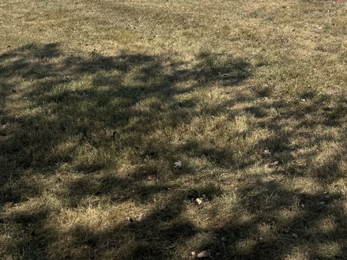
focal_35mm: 56
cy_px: -43
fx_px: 561
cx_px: 285
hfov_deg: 33.2
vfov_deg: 24.0
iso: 80
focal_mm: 6.76
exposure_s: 1/4049
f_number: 1.78
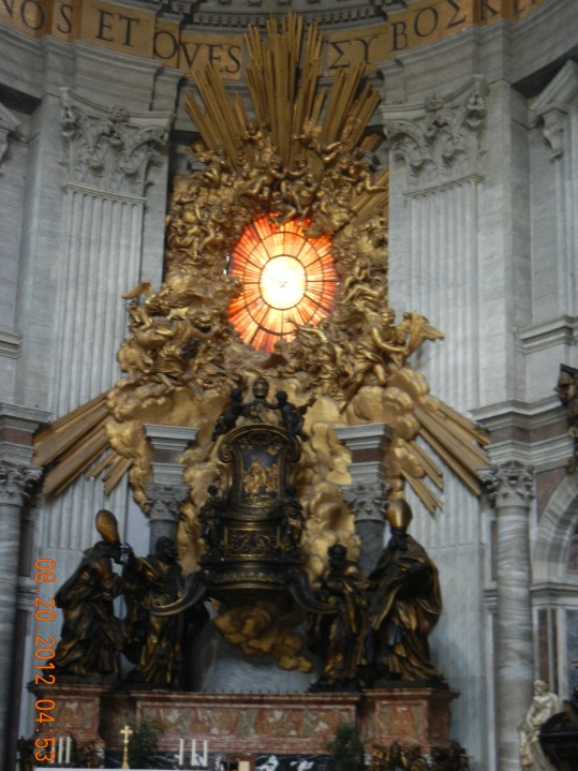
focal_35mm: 63
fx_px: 1403
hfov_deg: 23.3
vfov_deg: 30.7
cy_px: 400
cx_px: 290
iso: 275
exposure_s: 1
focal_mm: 10.6
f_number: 4
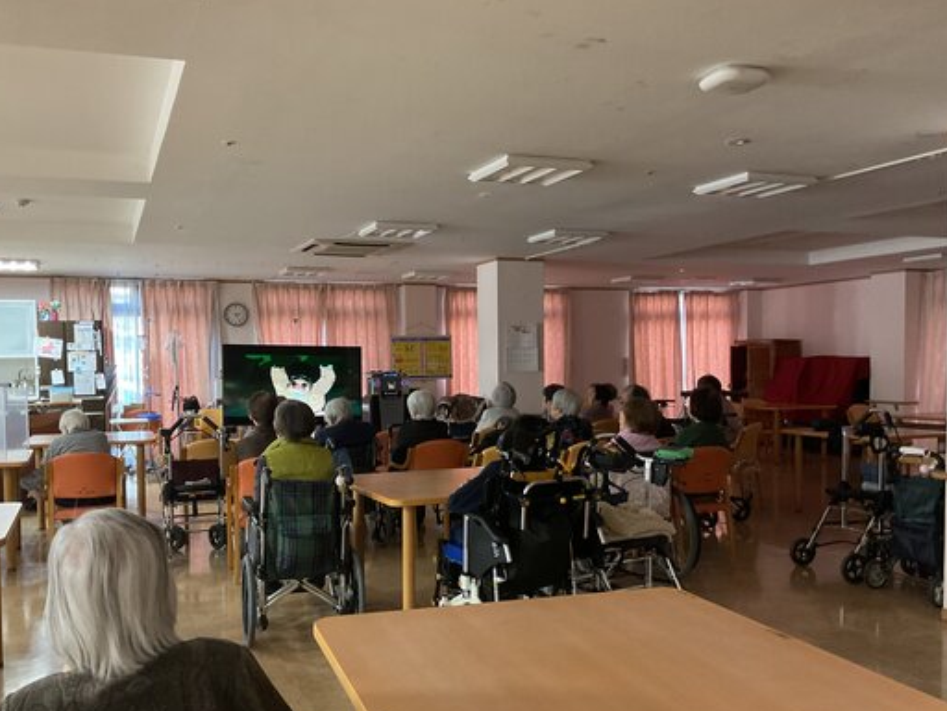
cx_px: 442
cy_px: 411
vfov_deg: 41.7
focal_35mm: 34
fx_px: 930
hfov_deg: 53.9
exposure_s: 1/60
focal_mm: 3
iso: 250
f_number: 1.8
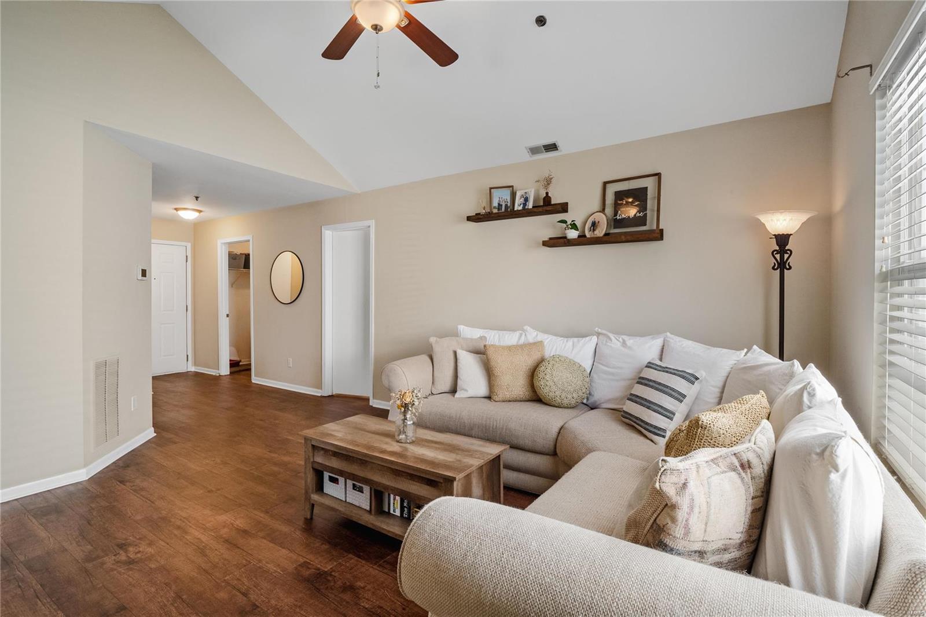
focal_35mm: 16
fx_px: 411
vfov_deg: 73.7
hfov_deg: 96.7
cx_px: 463
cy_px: 308
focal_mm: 8
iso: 400
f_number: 8
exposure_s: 1/20
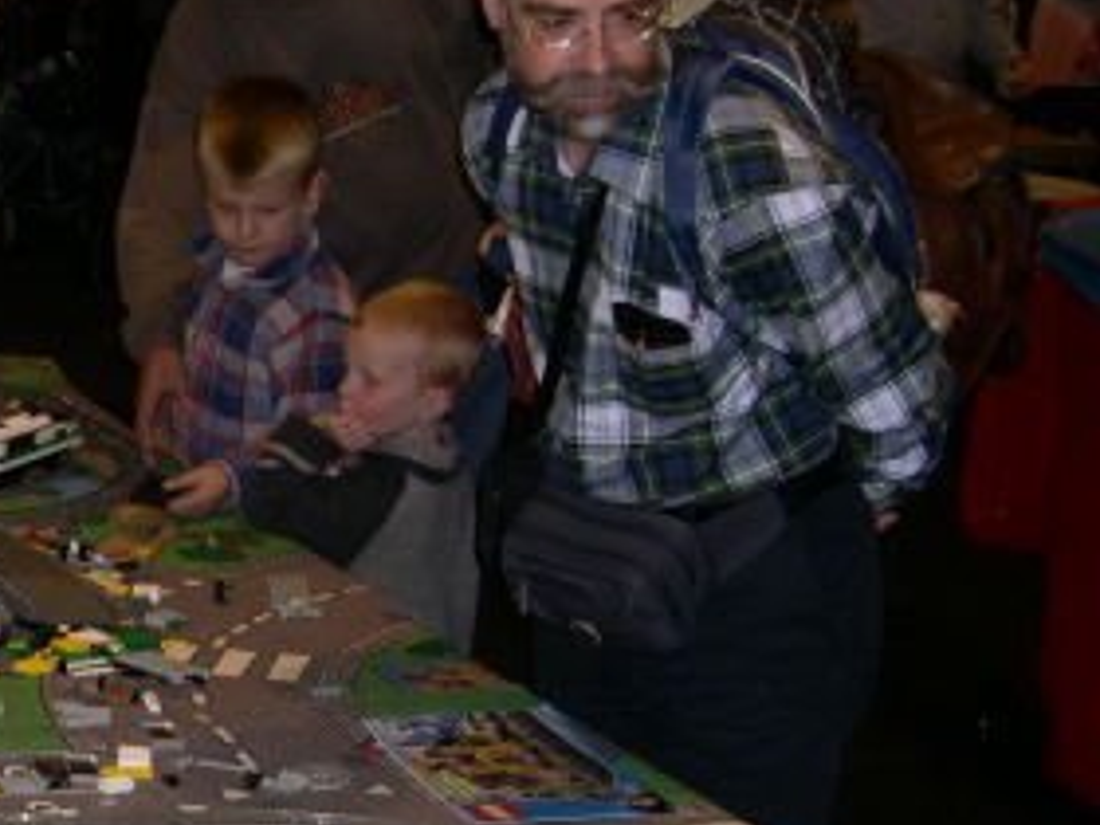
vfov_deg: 16.9
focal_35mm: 87
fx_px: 2765
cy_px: 554
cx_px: -153
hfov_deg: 21.2
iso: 123
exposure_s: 1/60
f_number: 2.8
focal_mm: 8
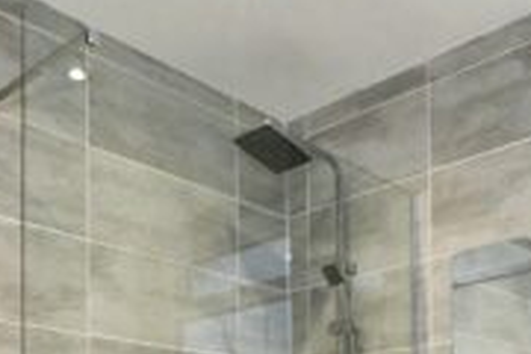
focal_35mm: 48
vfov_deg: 24.1
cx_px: 386
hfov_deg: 40.2
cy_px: 479
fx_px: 708
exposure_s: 1/200
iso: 6400
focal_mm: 15
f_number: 10
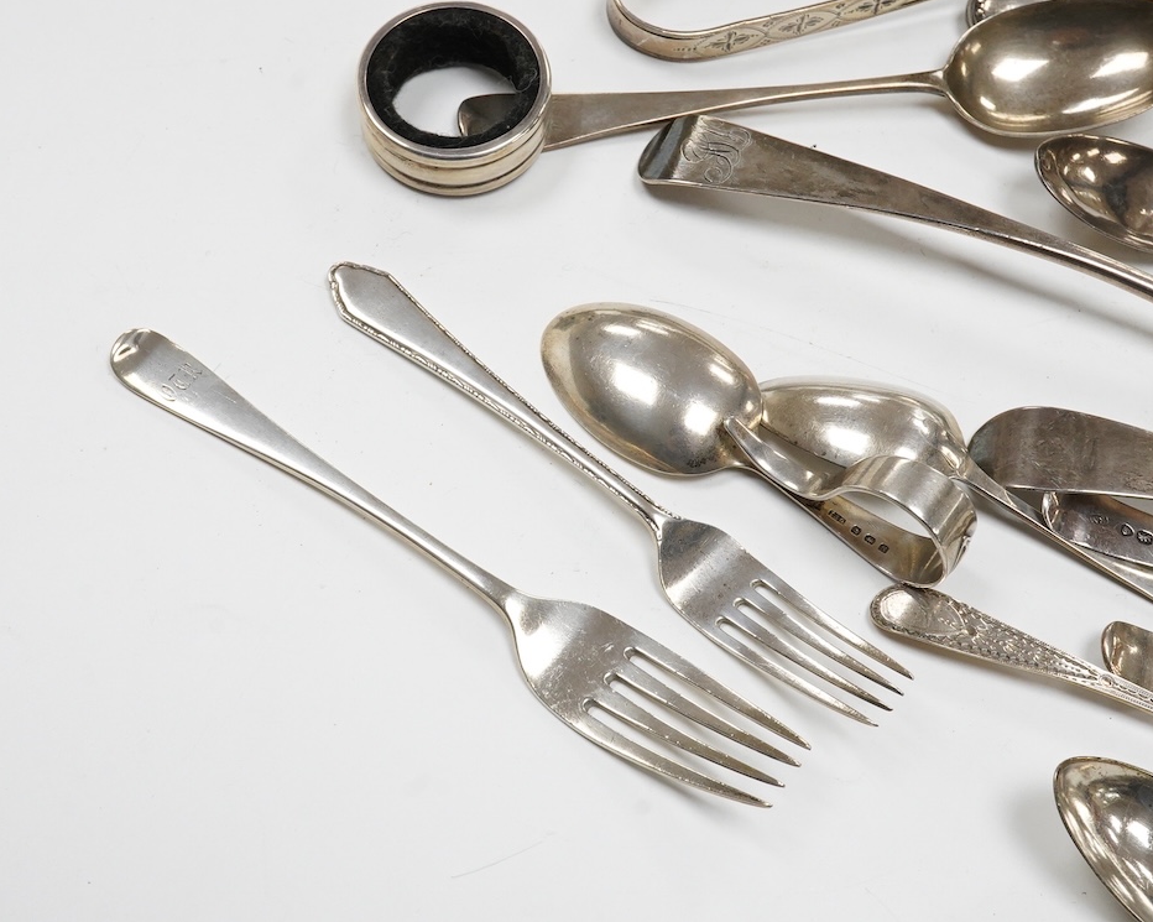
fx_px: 1740
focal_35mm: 51
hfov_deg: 36.7
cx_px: 594
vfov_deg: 29.7
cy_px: 459
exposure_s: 1/100
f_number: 18
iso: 2500
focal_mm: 30
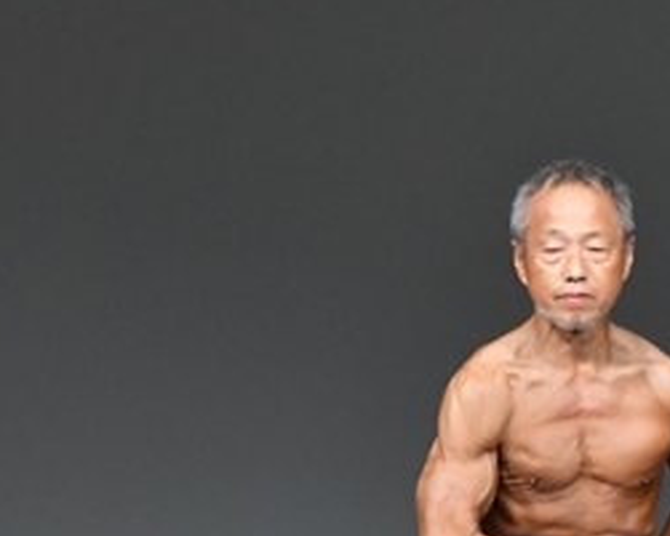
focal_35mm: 999
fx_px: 19817
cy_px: 613
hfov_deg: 1.9
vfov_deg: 1.6
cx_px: 541
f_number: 5.6
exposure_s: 1/400
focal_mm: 230
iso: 4000
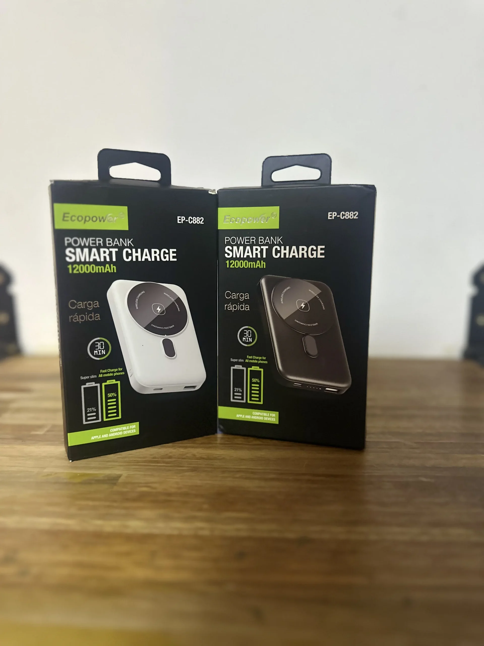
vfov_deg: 71.6
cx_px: 242
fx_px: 447
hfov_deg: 56.8
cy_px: 323
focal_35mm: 24
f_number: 1.78
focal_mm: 6.86
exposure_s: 1/33
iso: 800
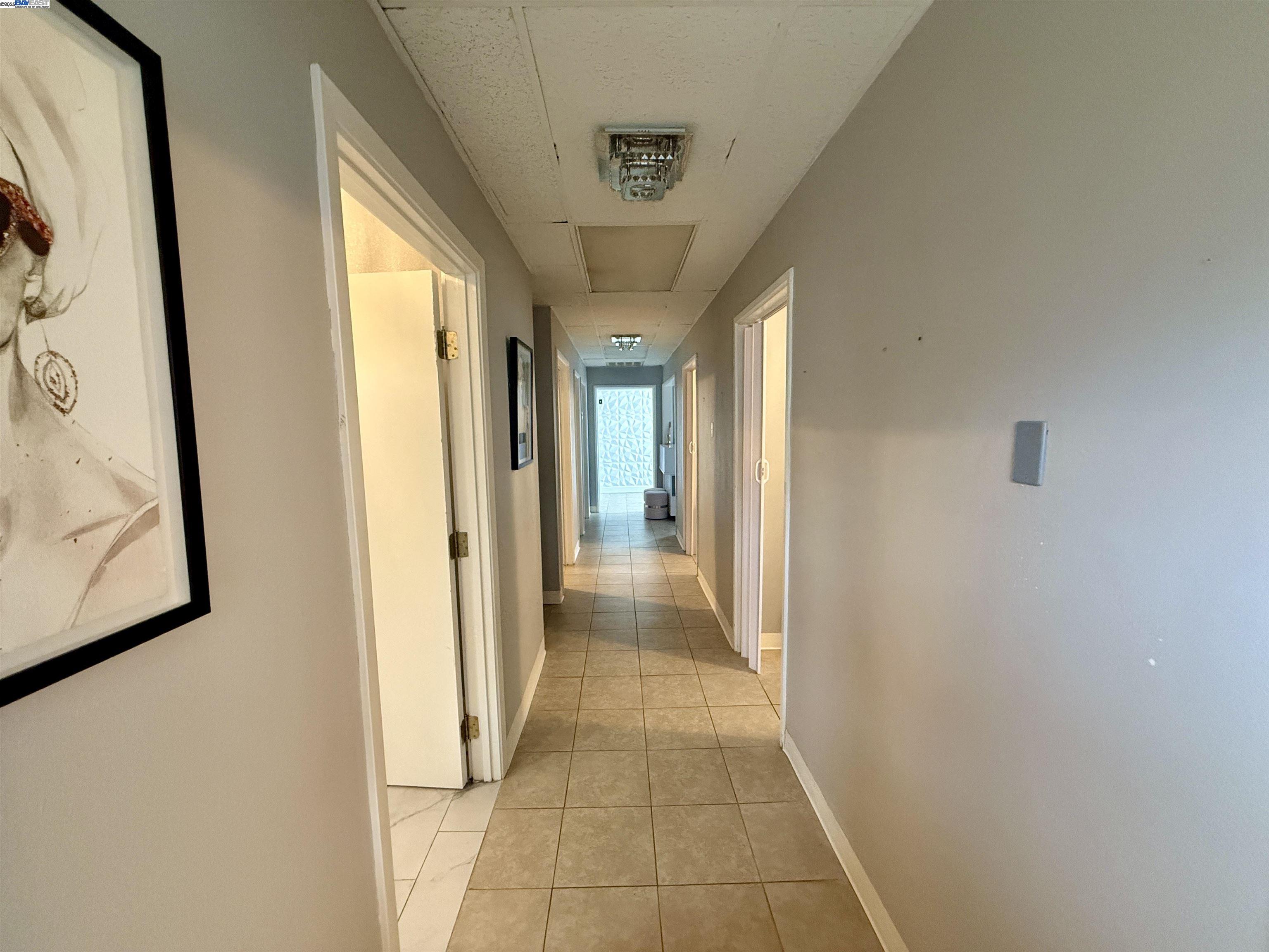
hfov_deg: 102.1
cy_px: 476
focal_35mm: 14
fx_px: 513
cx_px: 634
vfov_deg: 85.7
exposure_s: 1/60
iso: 640
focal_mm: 2.22
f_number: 2.2
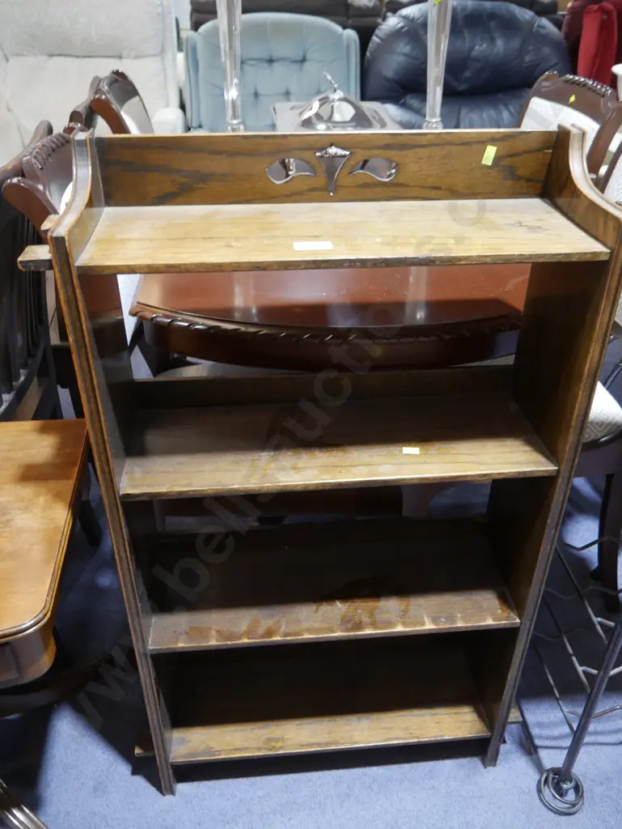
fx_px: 670
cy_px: 414
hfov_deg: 49.8
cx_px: 311
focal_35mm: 28
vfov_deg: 63.4
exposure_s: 1/60
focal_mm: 14
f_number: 3.5
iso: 1000
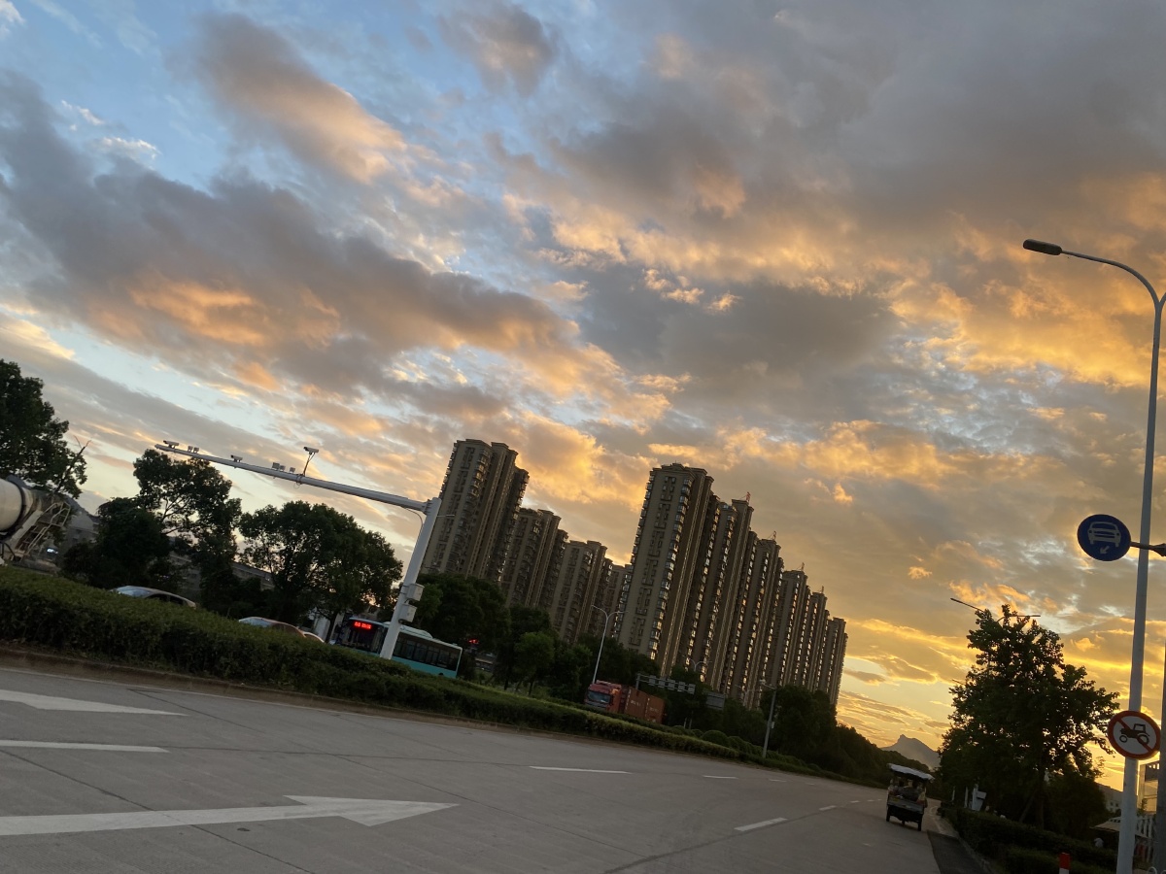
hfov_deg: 67.3
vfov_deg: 53.1
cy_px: 437
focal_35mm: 26
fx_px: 876
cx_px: 583
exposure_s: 1/275
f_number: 1.8
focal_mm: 4.25
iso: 32
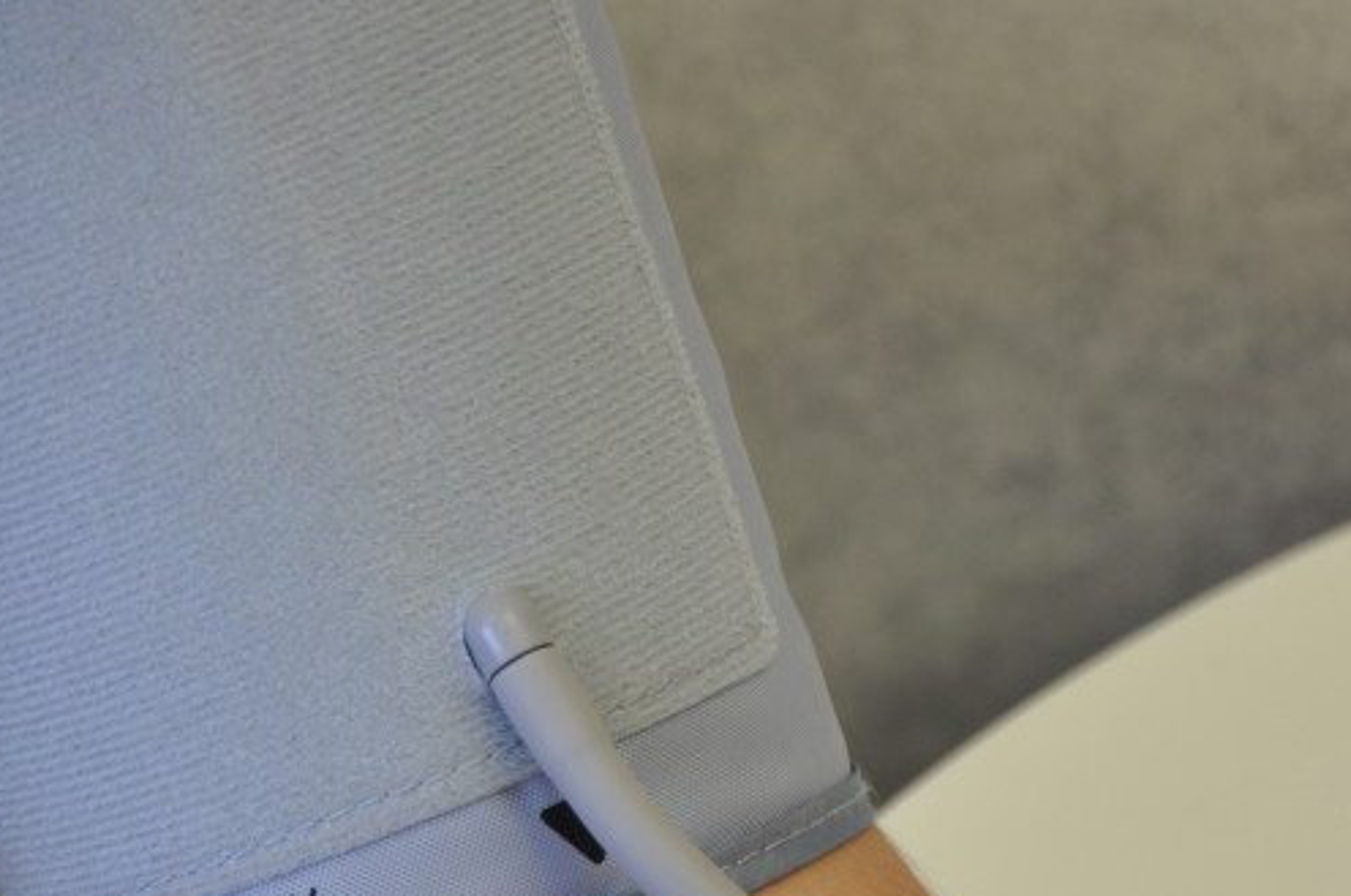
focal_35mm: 192
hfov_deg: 10.7
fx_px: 7194
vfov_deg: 7.1
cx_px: 398
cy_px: 686
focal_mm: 62
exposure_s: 1/80
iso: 400
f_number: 5.3
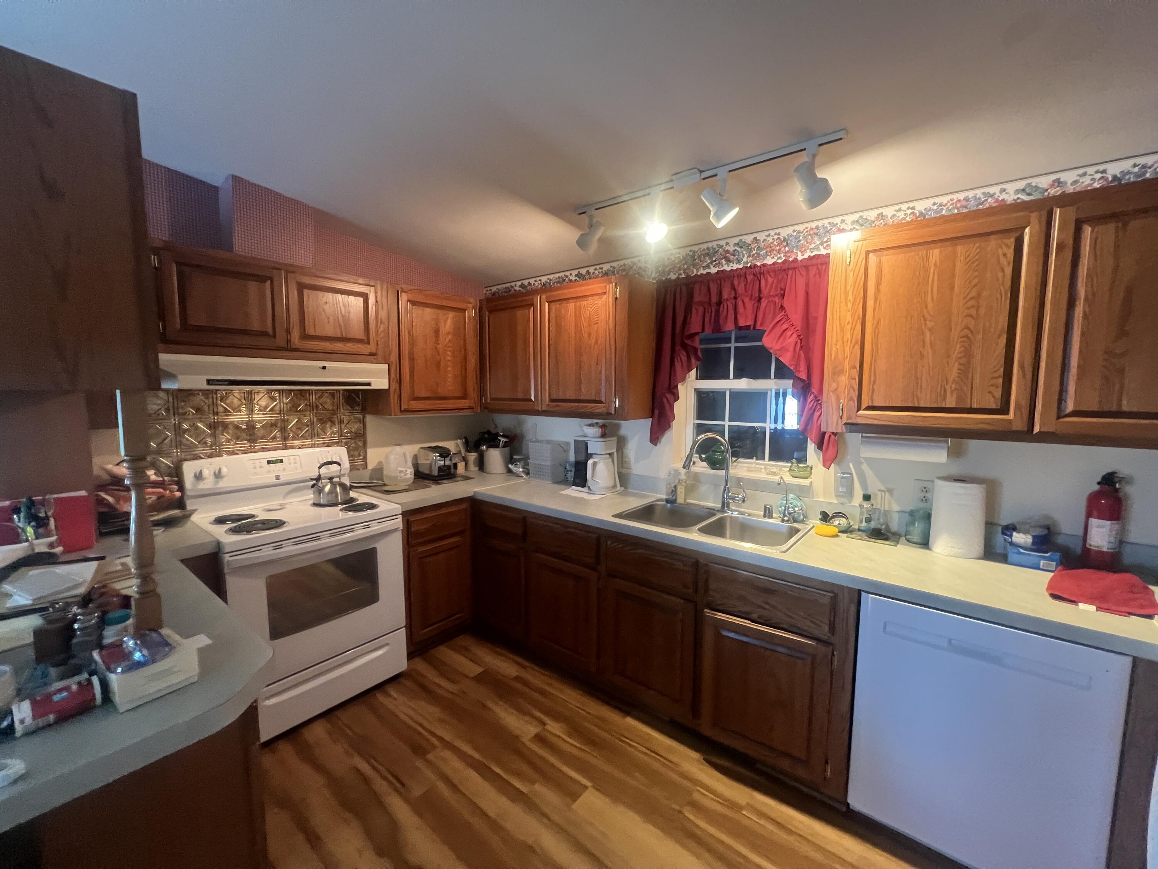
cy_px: 434
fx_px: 435
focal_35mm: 13
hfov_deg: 106.2
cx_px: 579
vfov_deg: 89.9
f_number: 1.8
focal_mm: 1.57
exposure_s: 1/60
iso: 640
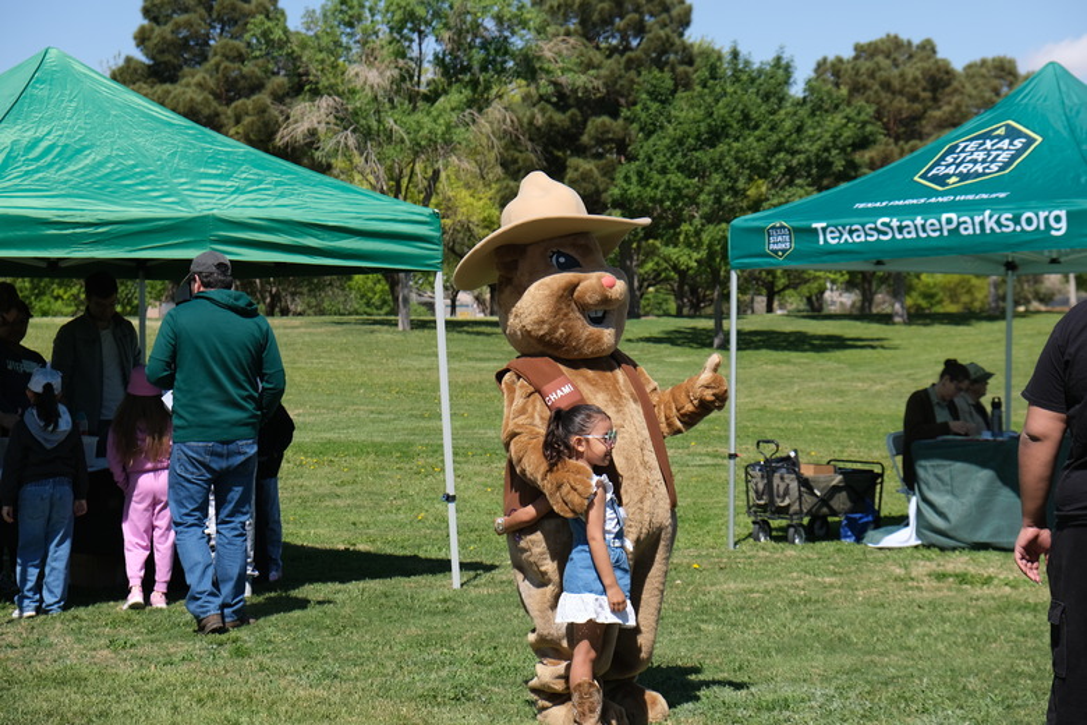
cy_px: 362
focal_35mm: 83
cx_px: 544
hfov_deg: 24.5
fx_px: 2506
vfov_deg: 16.5
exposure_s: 1/680
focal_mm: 55
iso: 160
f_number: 5.6
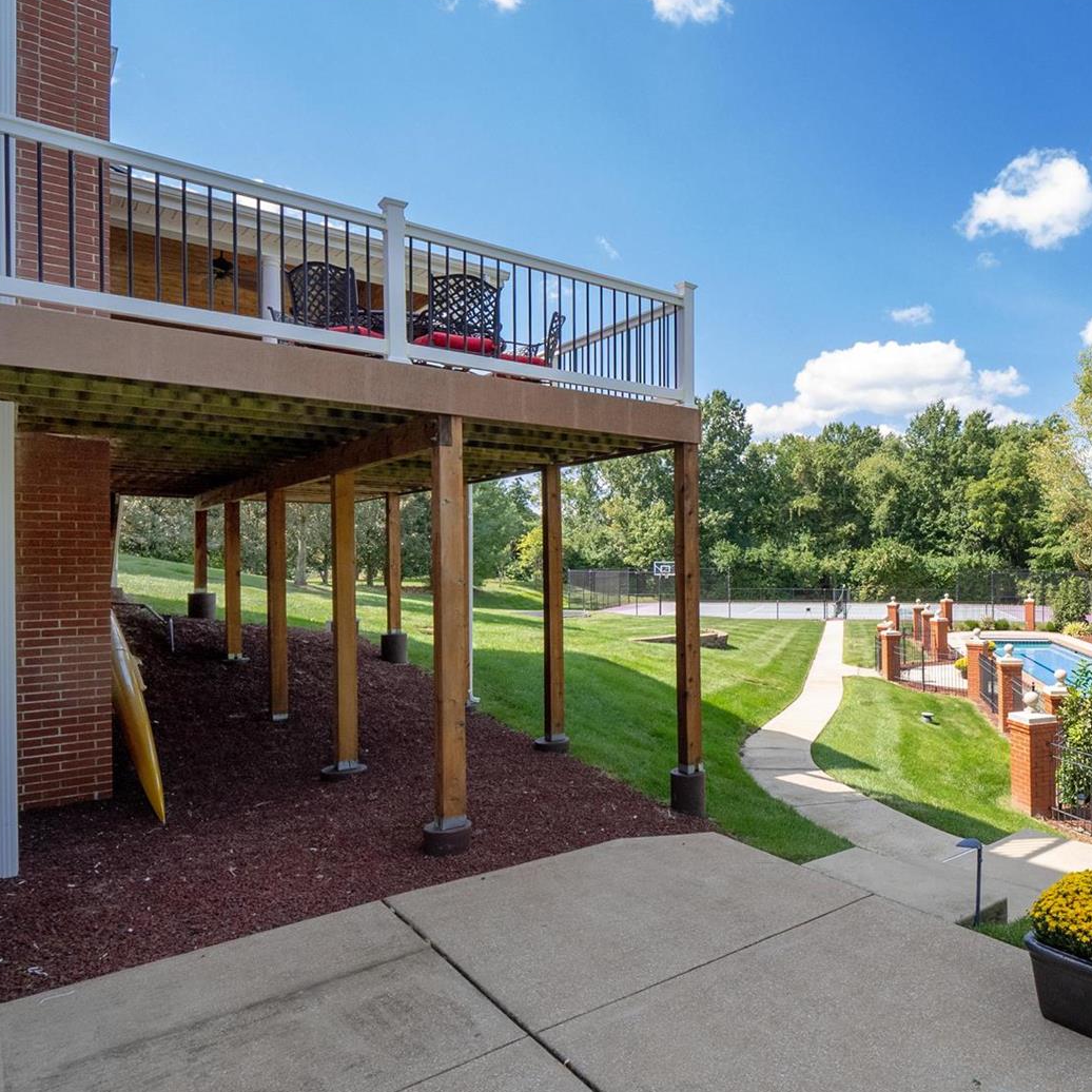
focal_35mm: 21
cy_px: 547
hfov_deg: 68.4
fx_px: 749
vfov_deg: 72.1
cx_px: 793
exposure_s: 1/320
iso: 400
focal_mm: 8
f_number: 8
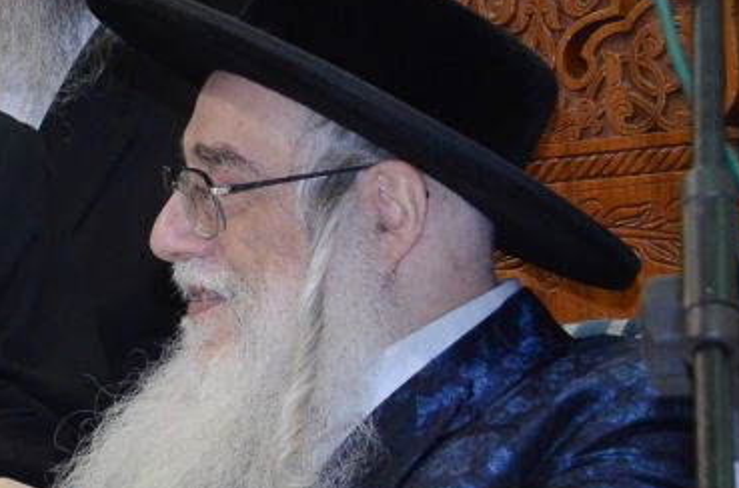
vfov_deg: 5.9
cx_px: -134
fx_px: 4771
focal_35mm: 233
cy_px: 156
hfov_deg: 8.8
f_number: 5.3
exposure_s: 1/60
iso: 2000
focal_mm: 56
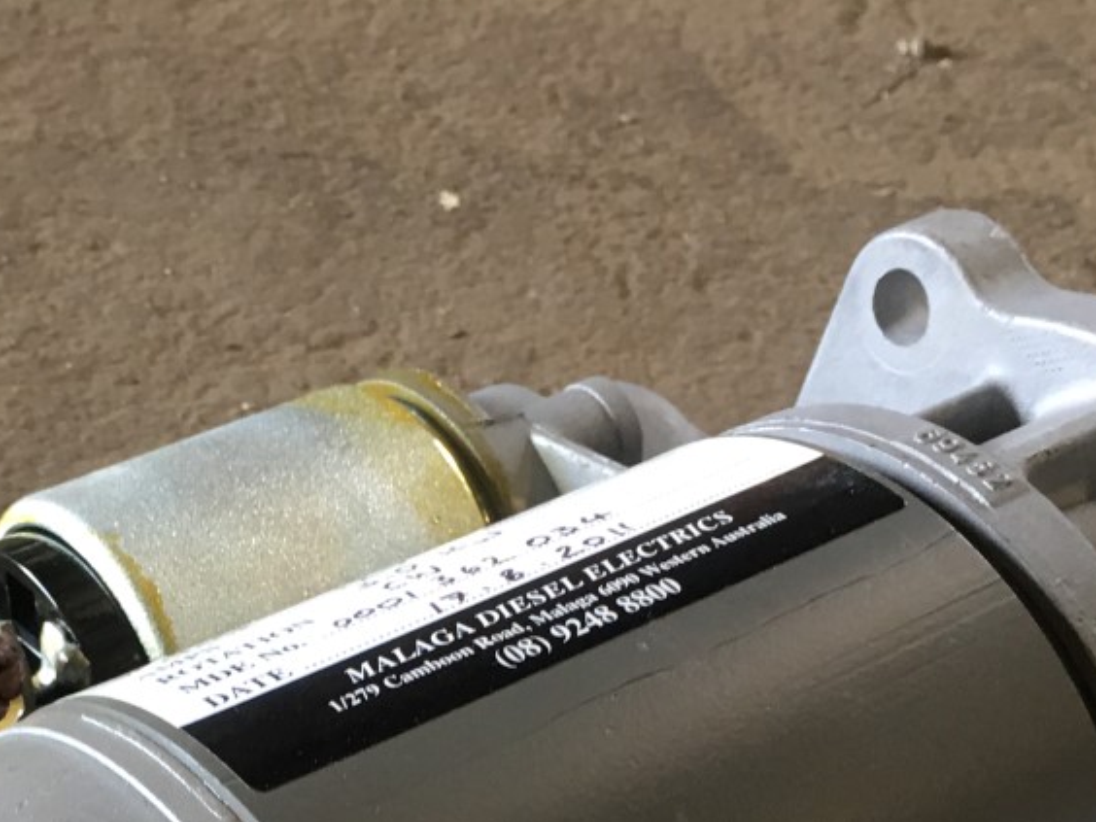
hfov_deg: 26.2
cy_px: 1044
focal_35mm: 74
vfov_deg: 18.6
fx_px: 2343
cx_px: 346
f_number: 2.2
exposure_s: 1/17
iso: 40
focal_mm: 4.15
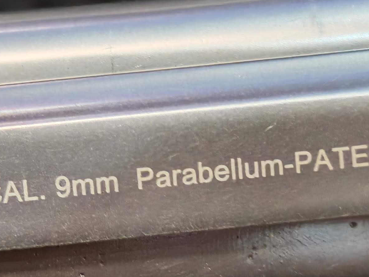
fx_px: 1759
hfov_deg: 11.9
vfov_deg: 9.0
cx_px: 90
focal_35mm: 165
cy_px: 191
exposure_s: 1/50
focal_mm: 6.83
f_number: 1.4
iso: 125
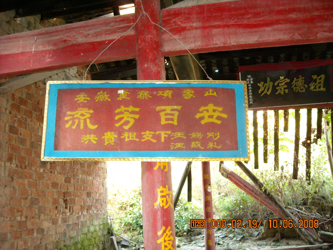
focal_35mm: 35
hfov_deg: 52.6
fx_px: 337
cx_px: 166
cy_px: 125
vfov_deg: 40.7
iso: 400
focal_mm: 5.7
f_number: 2.8
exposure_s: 1/30
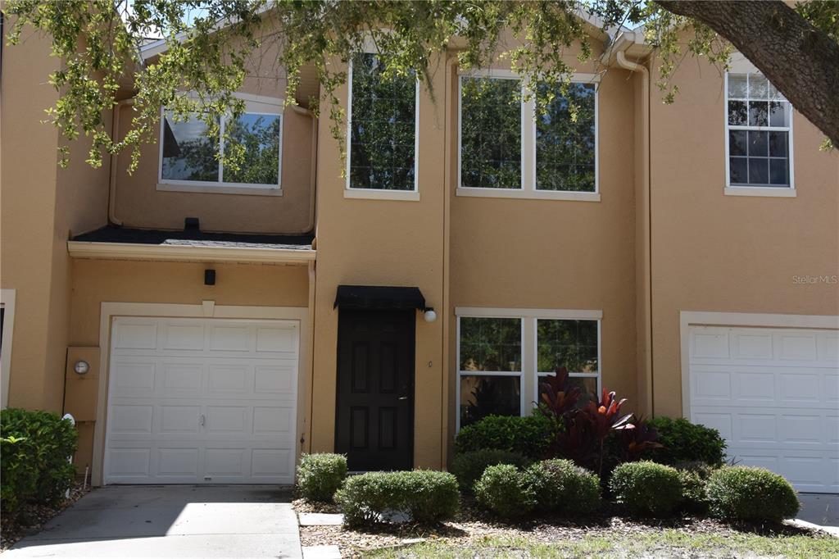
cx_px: 420
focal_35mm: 39
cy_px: 280
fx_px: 909
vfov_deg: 34.2
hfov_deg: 49.6
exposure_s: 1/500
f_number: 8
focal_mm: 26
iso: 500
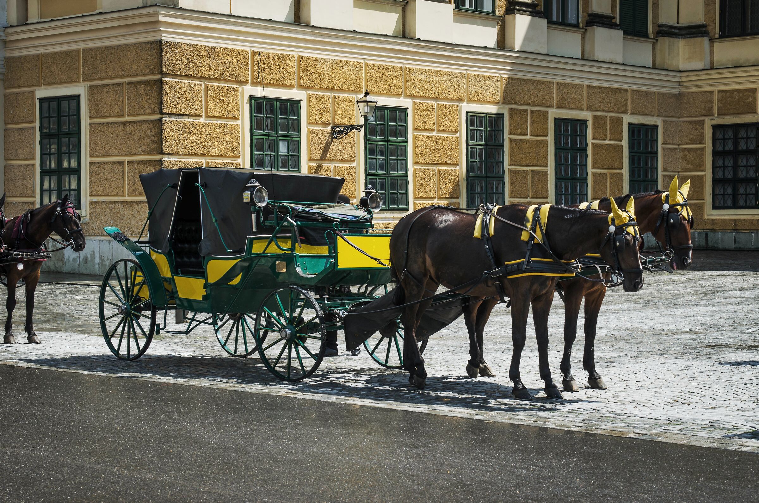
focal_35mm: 72
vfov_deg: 18.8
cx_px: 380
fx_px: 1515
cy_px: 252
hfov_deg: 28.1
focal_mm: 48
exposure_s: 1/320
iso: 125
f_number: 9
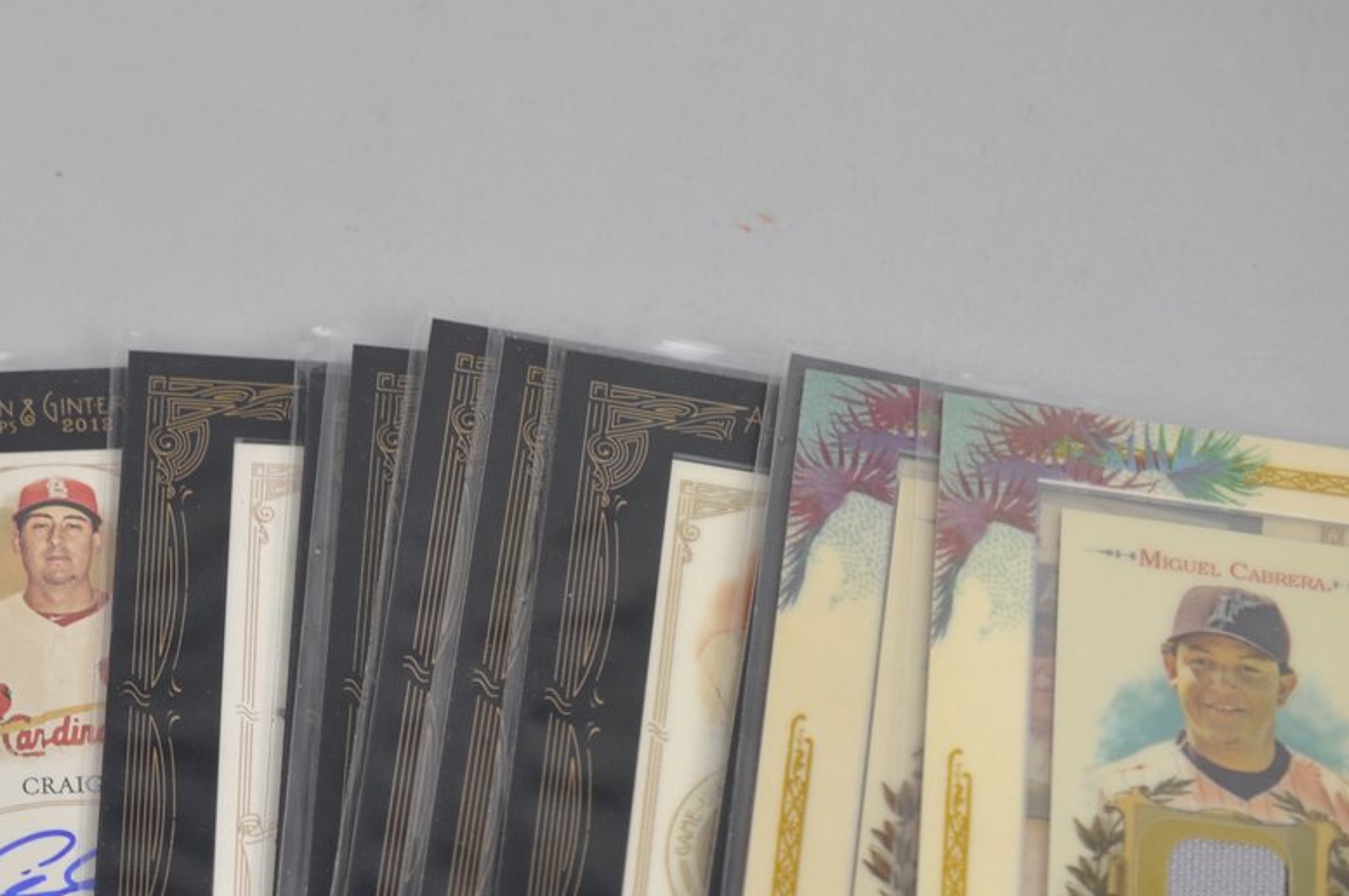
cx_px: -25
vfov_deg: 10.3
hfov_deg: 15.3
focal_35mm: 132
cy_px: 826
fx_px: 4940
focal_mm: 40
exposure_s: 1/80
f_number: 4.5
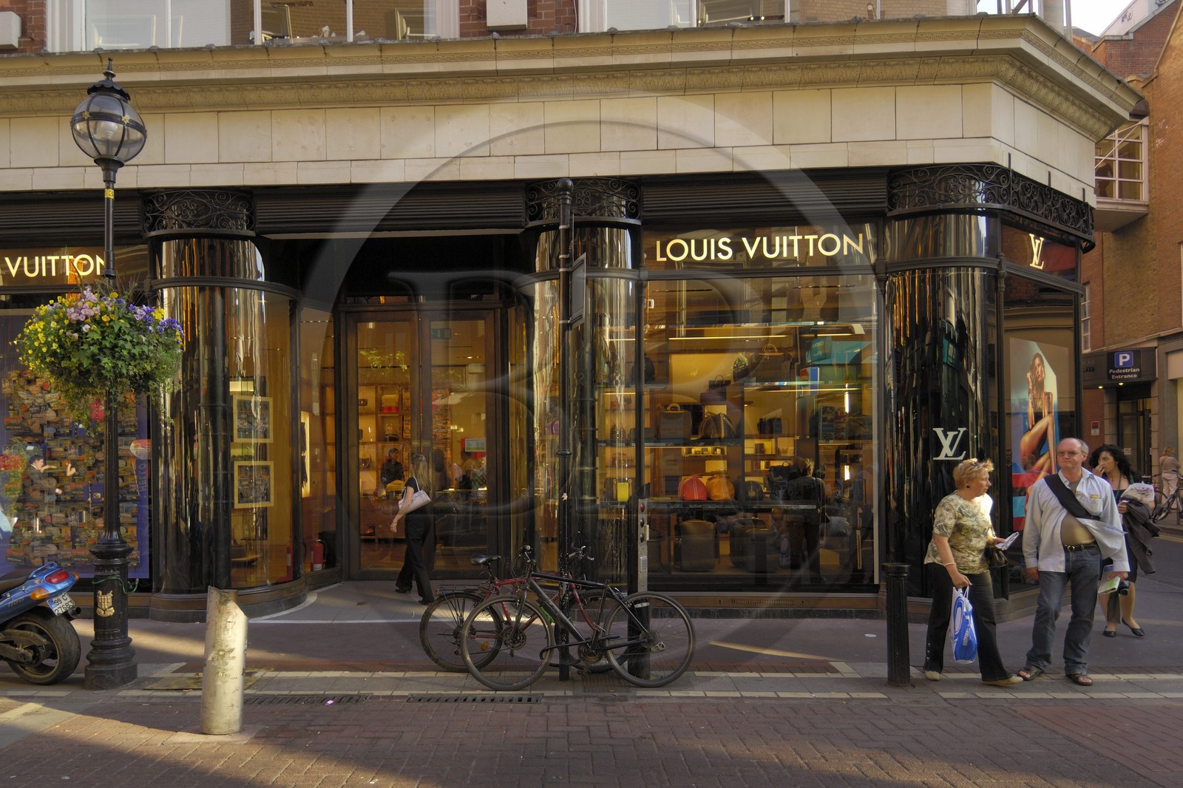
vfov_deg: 59.5
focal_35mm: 21
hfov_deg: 81.2
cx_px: 592
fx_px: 690
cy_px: 394
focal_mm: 14
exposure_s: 1/100
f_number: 4
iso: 100
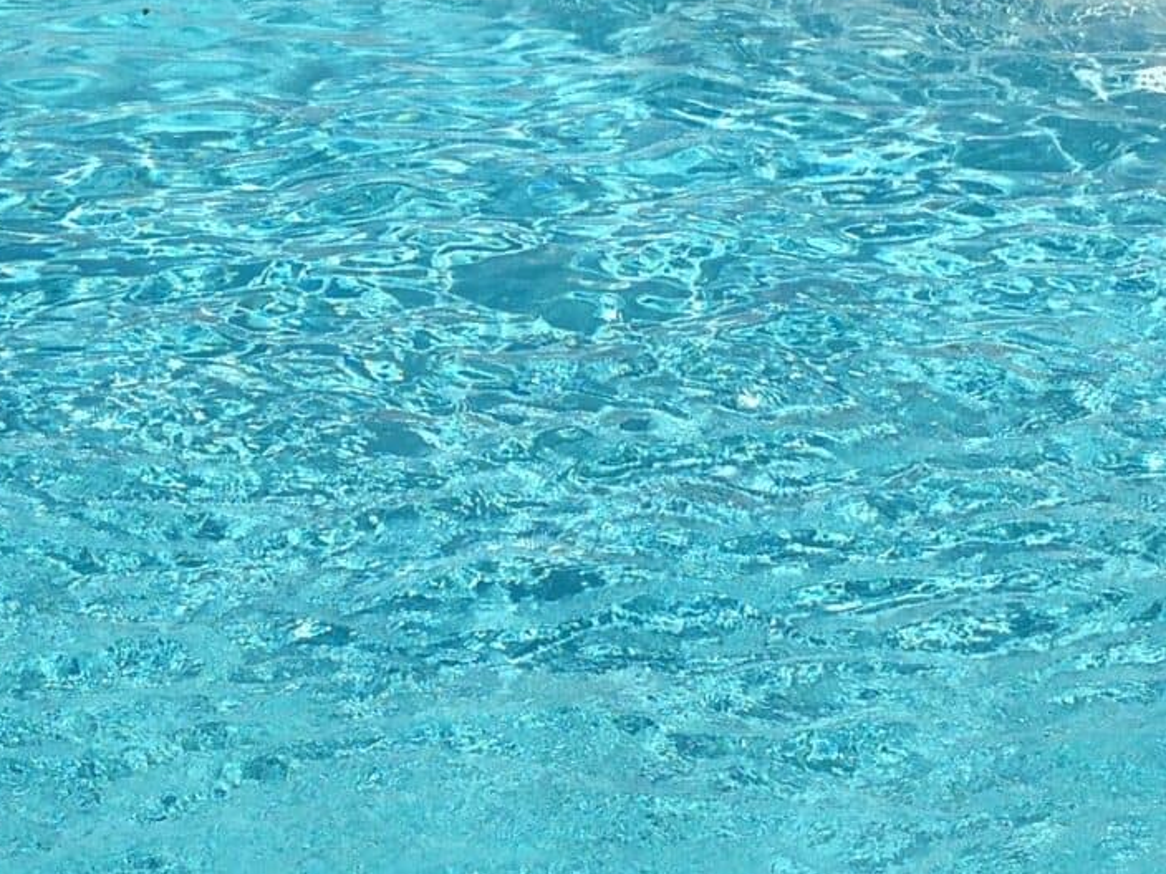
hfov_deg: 16.4
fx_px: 4042
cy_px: 371
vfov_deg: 12.3
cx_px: 664
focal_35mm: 120
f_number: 2.4
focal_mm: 4.12
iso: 50
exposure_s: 1/3195
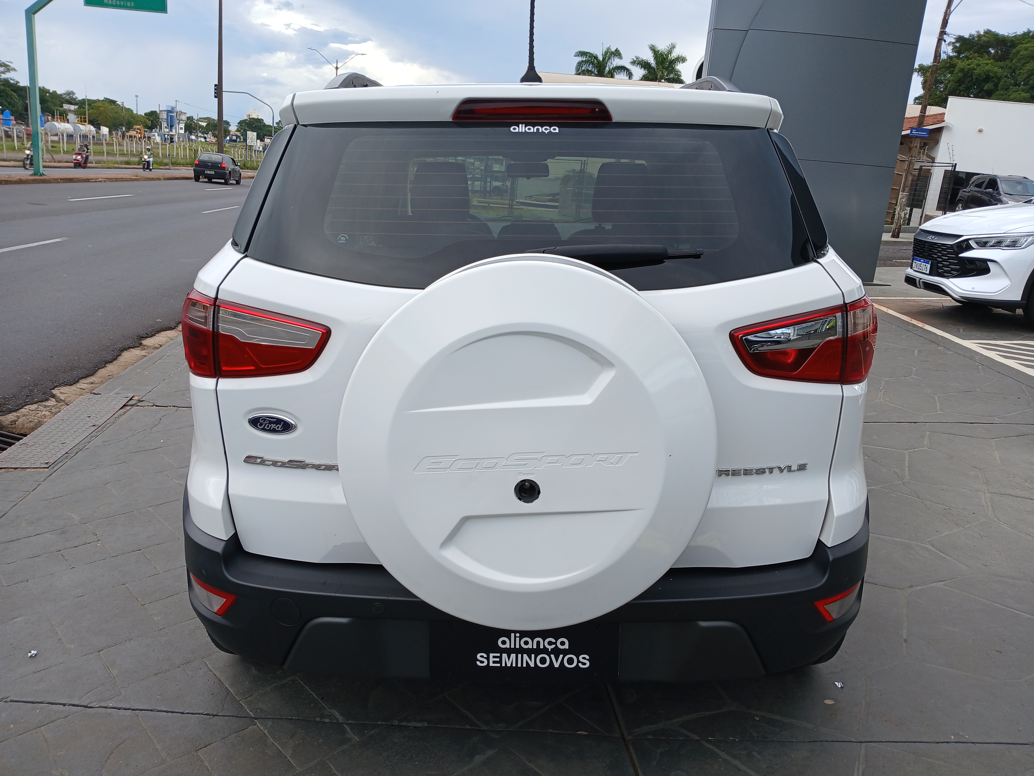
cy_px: 388
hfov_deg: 67.3
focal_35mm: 26
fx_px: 777
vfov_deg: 53.1
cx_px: 517
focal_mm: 3.98
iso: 25
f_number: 1.8
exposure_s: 1/120
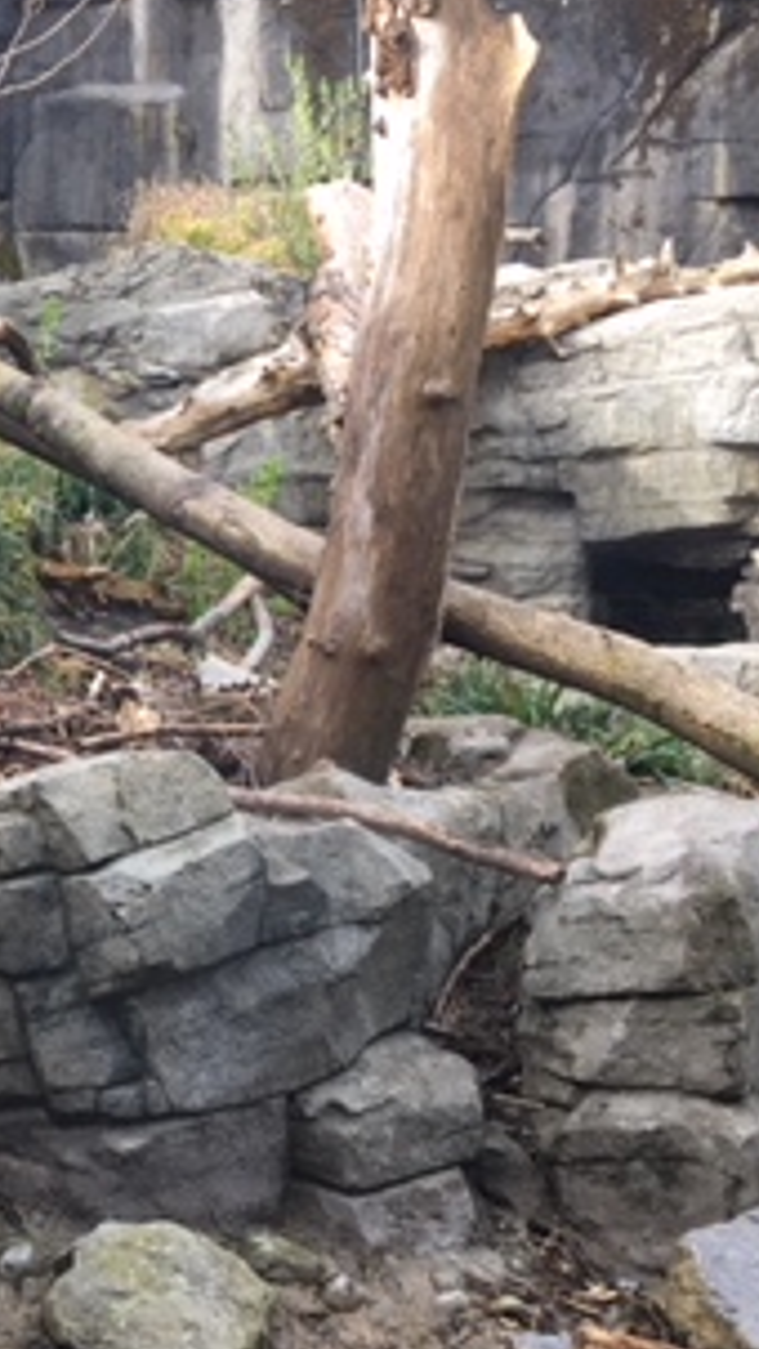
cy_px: 715
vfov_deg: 31.4
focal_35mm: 67
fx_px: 2396
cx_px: -250
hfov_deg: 16.9
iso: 25
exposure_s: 1/120
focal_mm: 4.15
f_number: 2.2
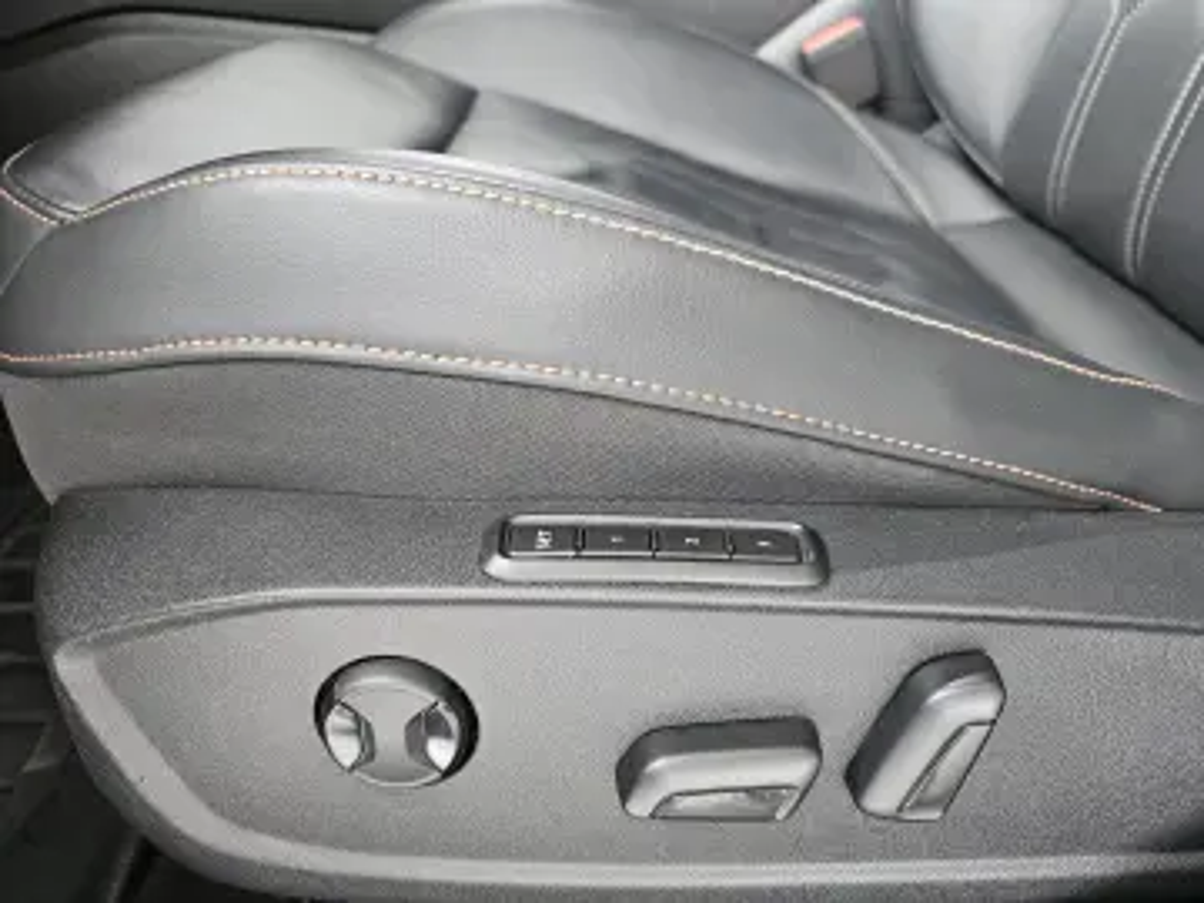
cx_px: 602
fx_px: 800
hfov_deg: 73.9
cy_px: 452
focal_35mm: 23
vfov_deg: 58.9
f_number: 1.7
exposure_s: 1/32.4
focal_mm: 6.3
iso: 500
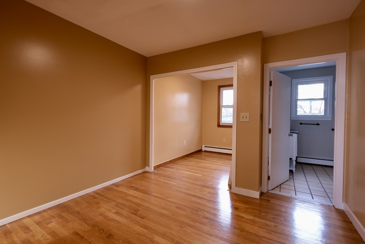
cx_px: 182
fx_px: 152
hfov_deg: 100.4
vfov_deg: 77.3
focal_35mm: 15
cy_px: 122
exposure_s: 1/15
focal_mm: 10
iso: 200
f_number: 5
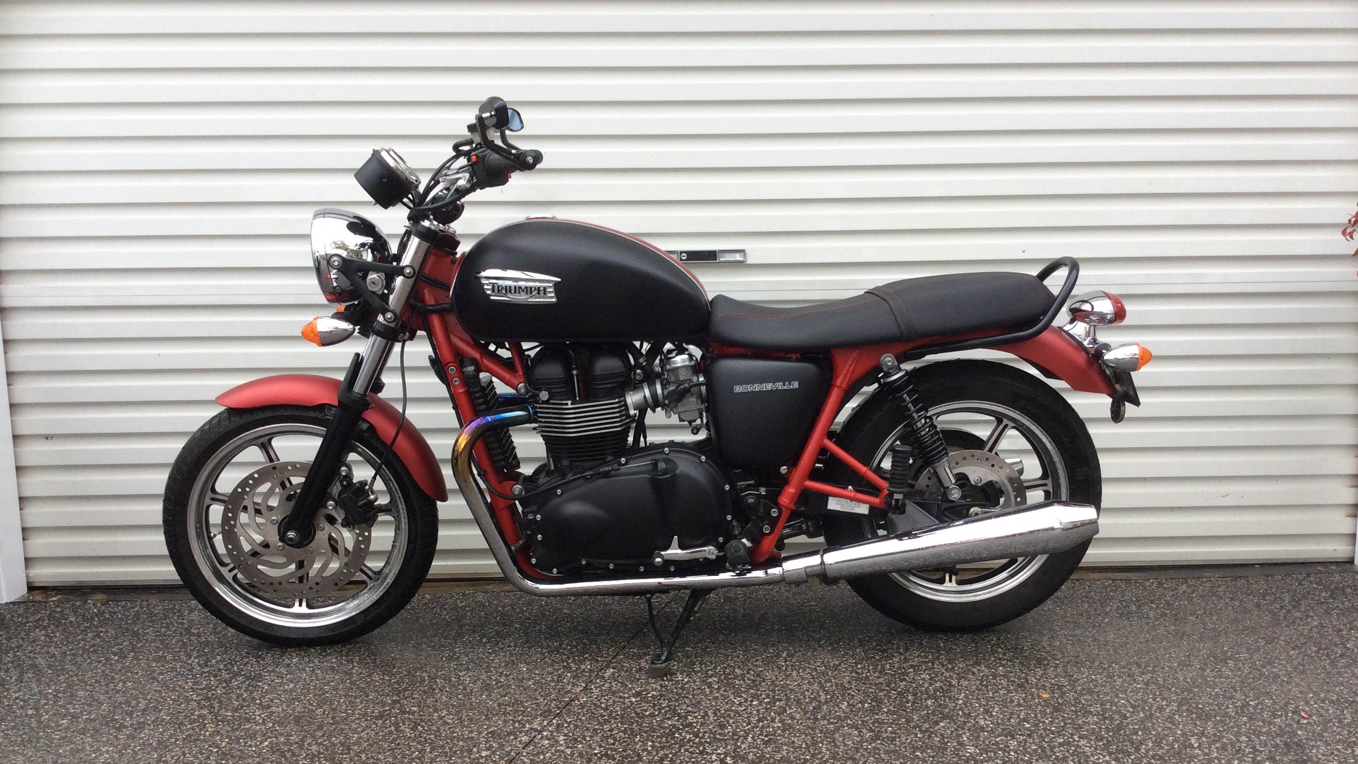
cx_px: 680
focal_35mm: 35
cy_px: 500
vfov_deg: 33.5
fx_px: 1260
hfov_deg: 56.6
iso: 32
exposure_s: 1/164
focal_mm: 3.3
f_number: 2.4
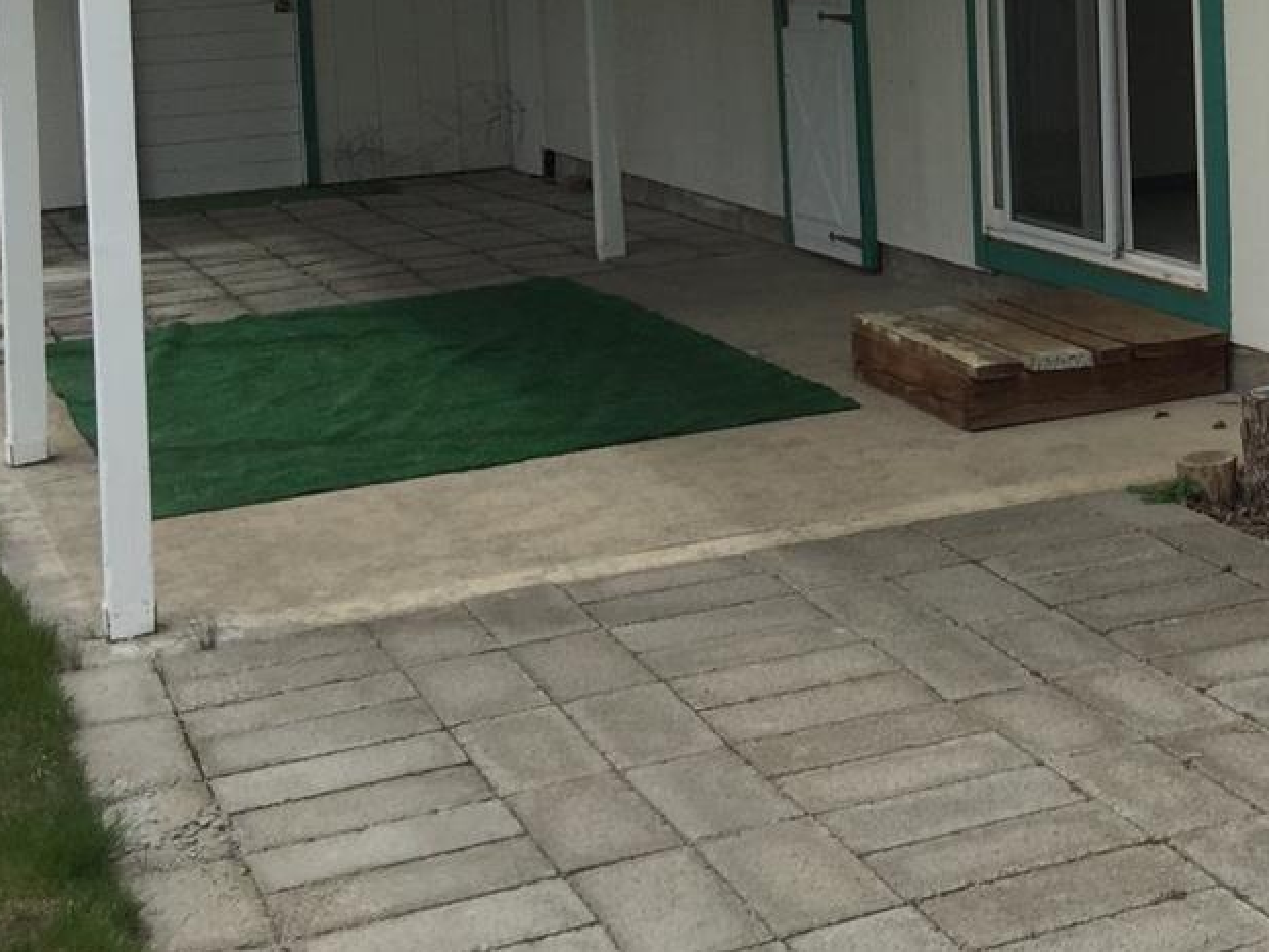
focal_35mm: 70
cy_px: 51
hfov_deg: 26.7
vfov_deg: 20.5
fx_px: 2567
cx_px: 1183
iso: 32
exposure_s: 1/2475
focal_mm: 4.15
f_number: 2.2
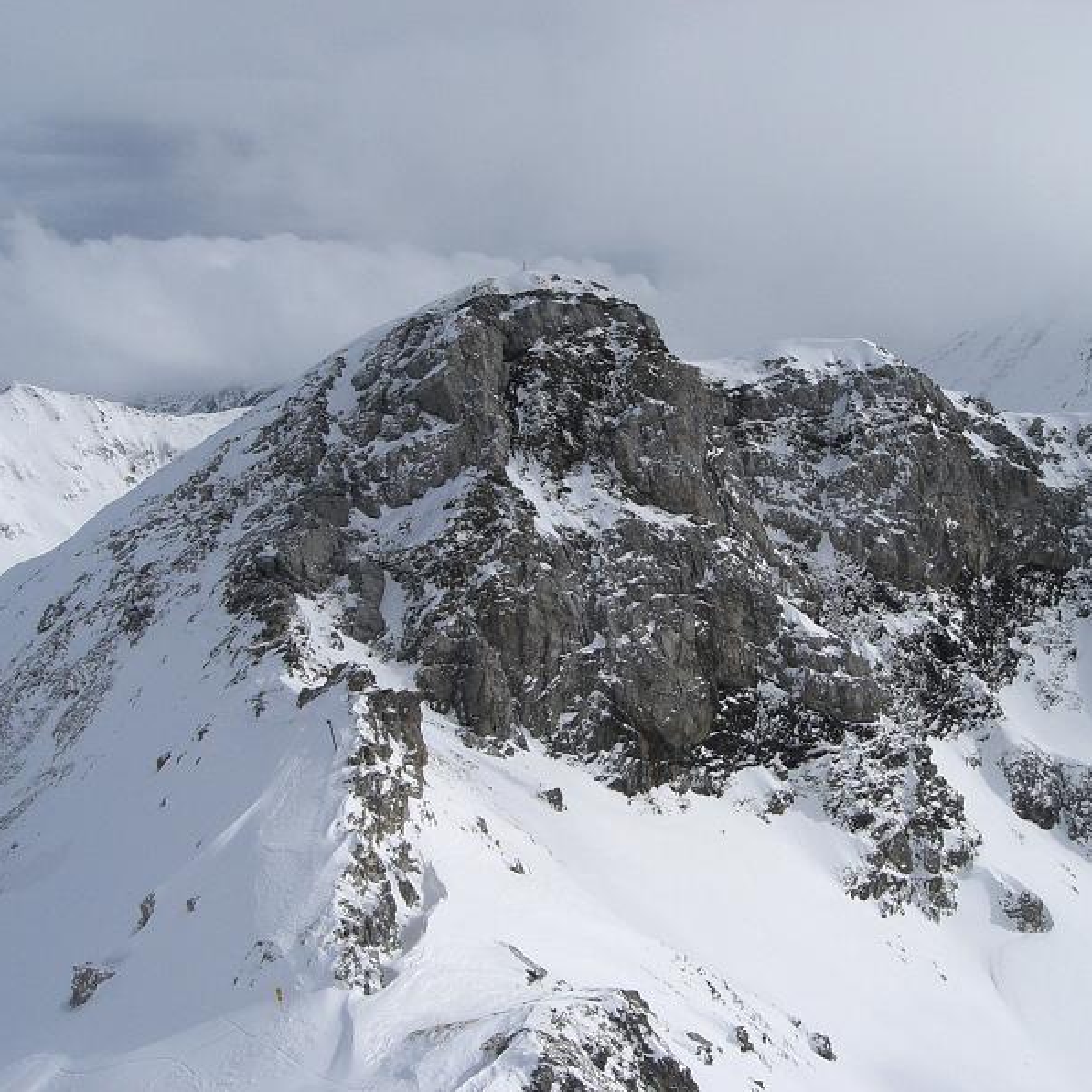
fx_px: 1606
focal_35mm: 45
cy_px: 545
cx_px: 640
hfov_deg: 37.4
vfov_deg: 37.6
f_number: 4.4
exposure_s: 1/2000
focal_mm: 6.3
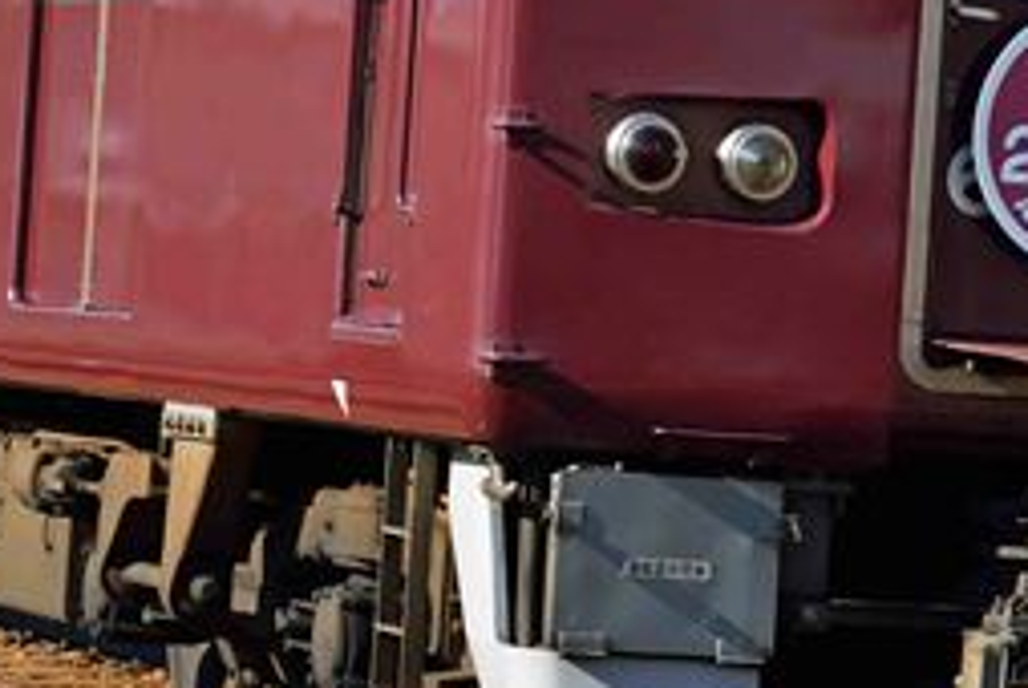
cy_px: -30
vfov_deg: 5.5
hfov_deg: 8.3
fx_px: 7090
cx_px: 267
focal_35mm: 248
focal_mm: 82
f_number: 9
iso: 800
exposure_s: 1/800
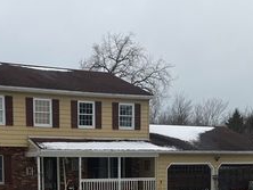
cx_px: 87
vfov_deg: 26.8
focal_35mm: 54
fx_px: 395
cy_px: 137
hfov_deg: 35.2
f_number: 1.78
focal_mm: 6.76
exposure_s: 1/2299
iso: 80
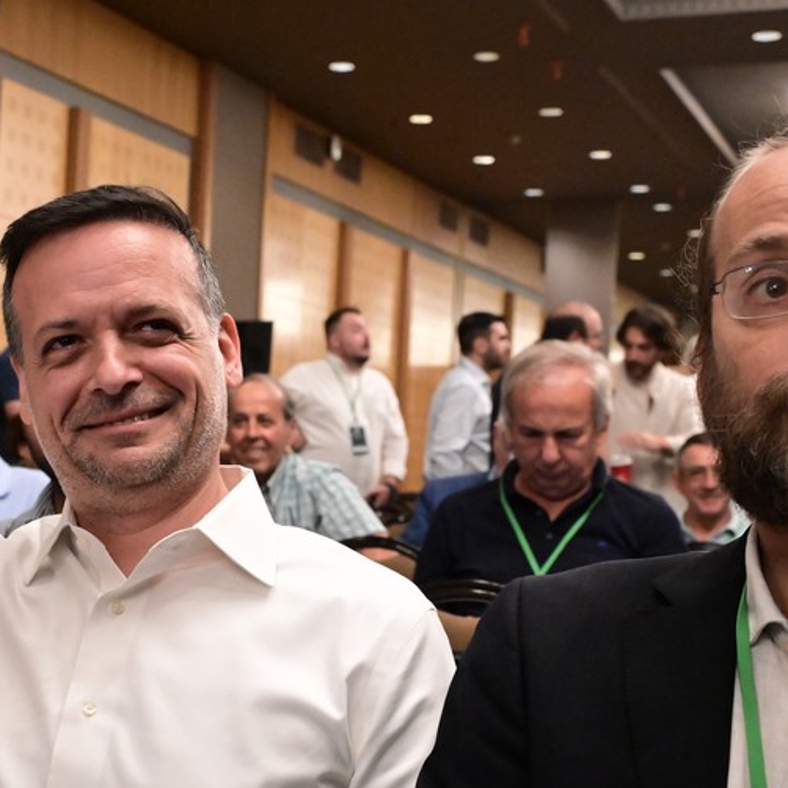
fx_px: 1700
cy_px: 504
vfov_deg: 26.0
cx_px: 144
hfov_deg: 25.6
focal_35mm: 66
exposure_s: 1/400
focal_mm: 32.5
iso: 8000
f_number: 5.6
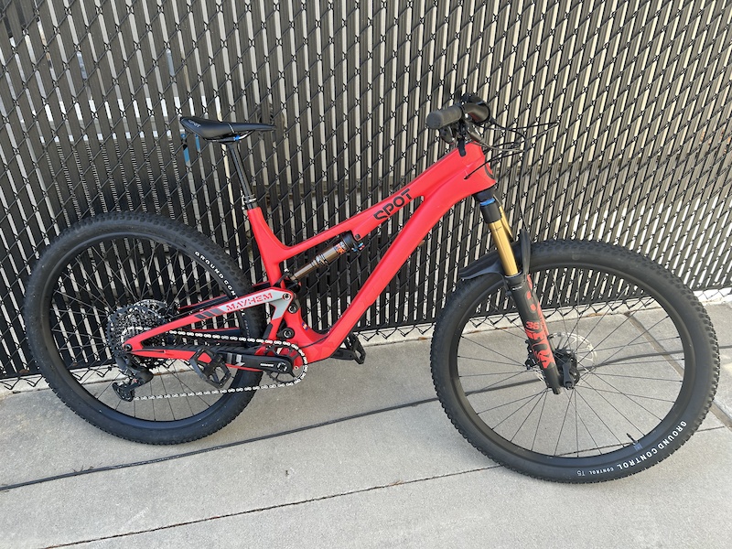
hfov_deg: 67.3
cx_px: 366
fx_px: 550
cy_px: 274
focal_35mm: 26
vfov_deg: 53.1
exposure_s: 1/368
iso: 50
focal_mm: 5.7
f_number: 1.5
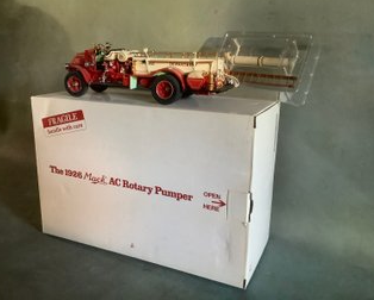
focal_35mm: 33
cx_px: 174
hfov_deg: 54.1
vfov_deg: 44.6
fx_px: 366
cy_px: 148
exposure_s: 1/25
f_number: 2.4
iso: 500
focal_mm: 3.3
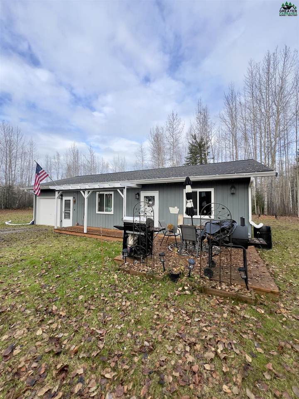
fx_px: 150
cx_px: 150
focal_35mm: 13
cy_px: 200
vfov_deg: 106.2
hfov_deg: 89.9
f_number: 1.8
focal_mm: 1.57
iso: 32
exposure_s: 1/645
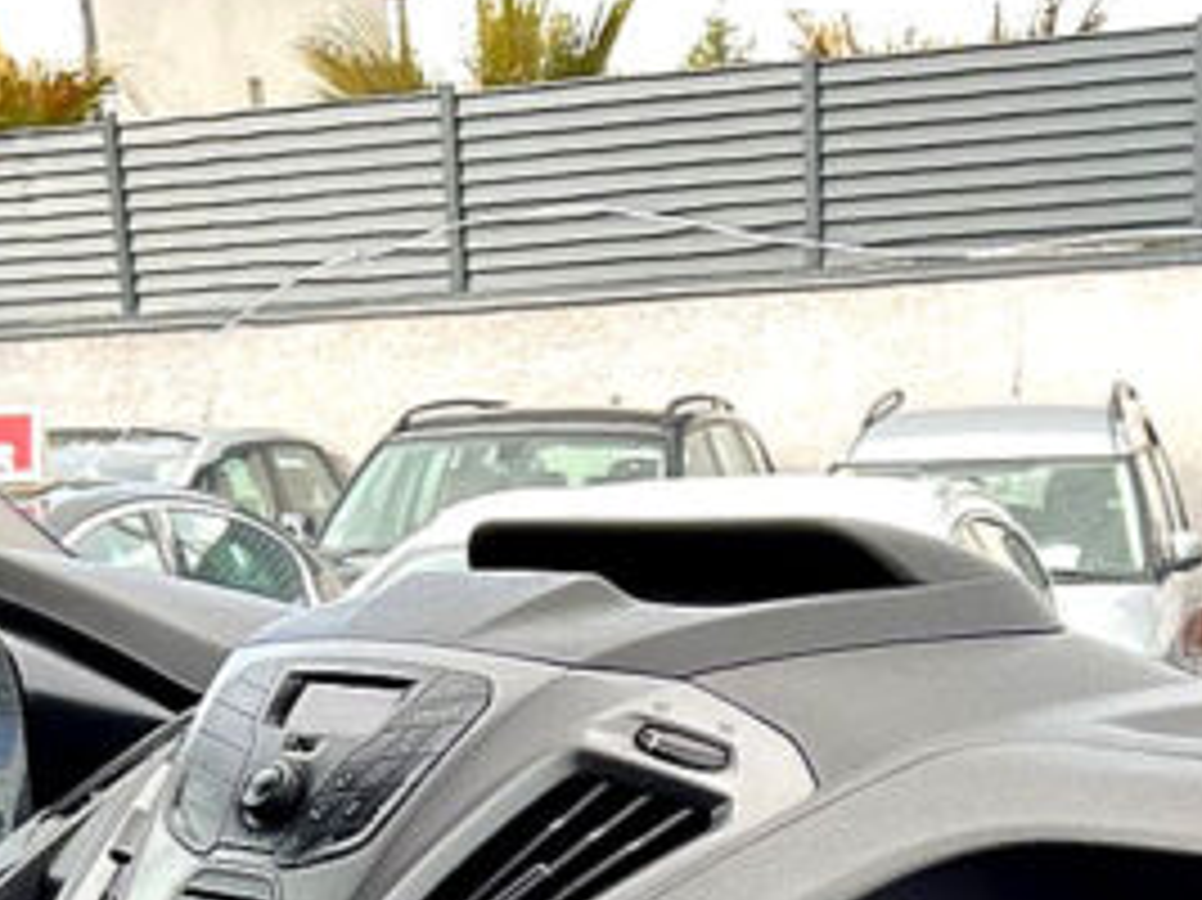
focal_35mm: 78
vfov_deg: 17.3
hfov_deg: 25.0
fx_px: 2707
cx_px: 567
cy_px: 1287
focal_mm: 5.7
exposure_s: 1/121
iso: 40
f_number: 1.5
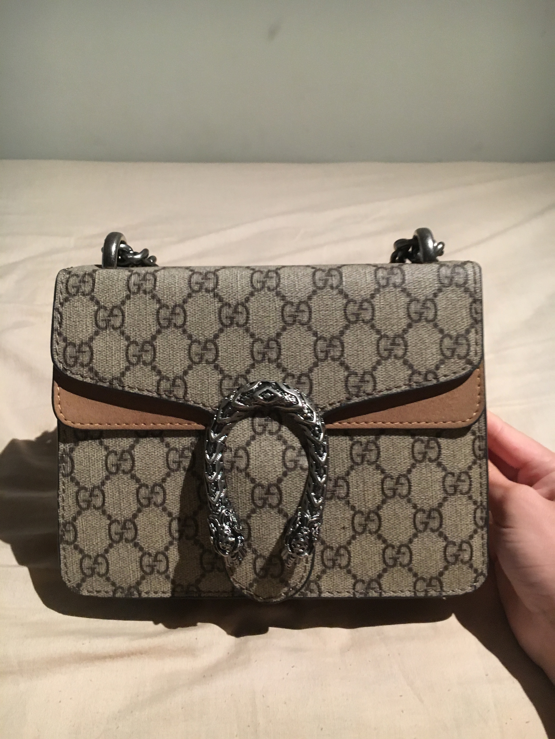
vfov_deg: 61.7
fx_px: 620
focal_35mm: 29
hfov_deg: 48.2
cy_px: 370
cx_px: 278
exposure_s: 1/20
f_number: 2.2
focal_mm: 4.15
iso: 200
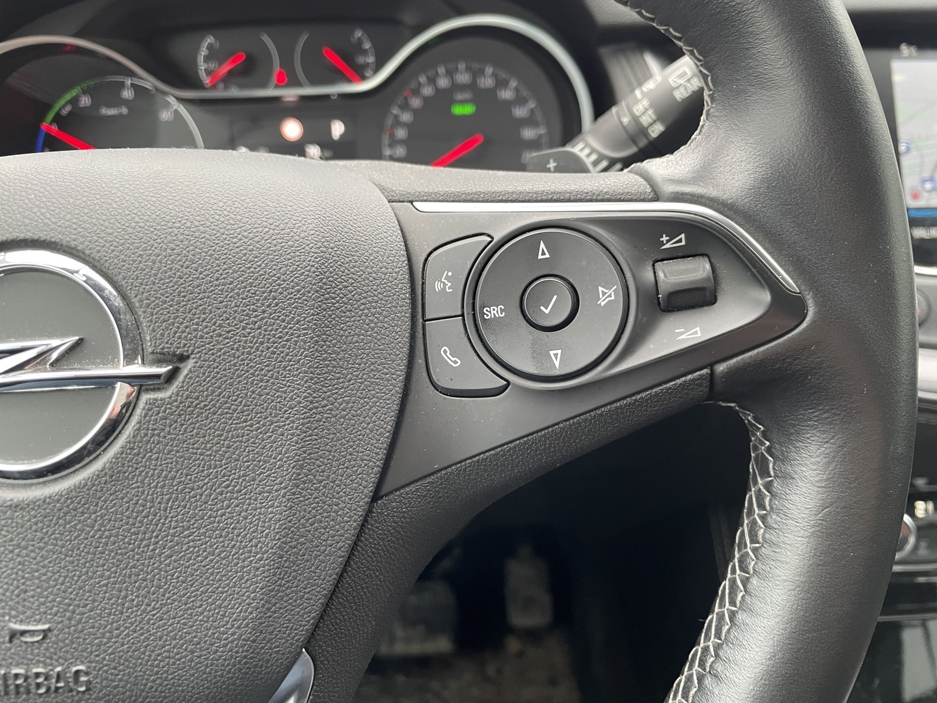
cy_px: 352
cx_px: 468
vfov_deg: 53.1
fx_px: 704
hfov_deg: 67.3
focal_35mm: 26
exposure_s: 1/71
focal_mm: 4.2
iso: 125
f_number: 1.6
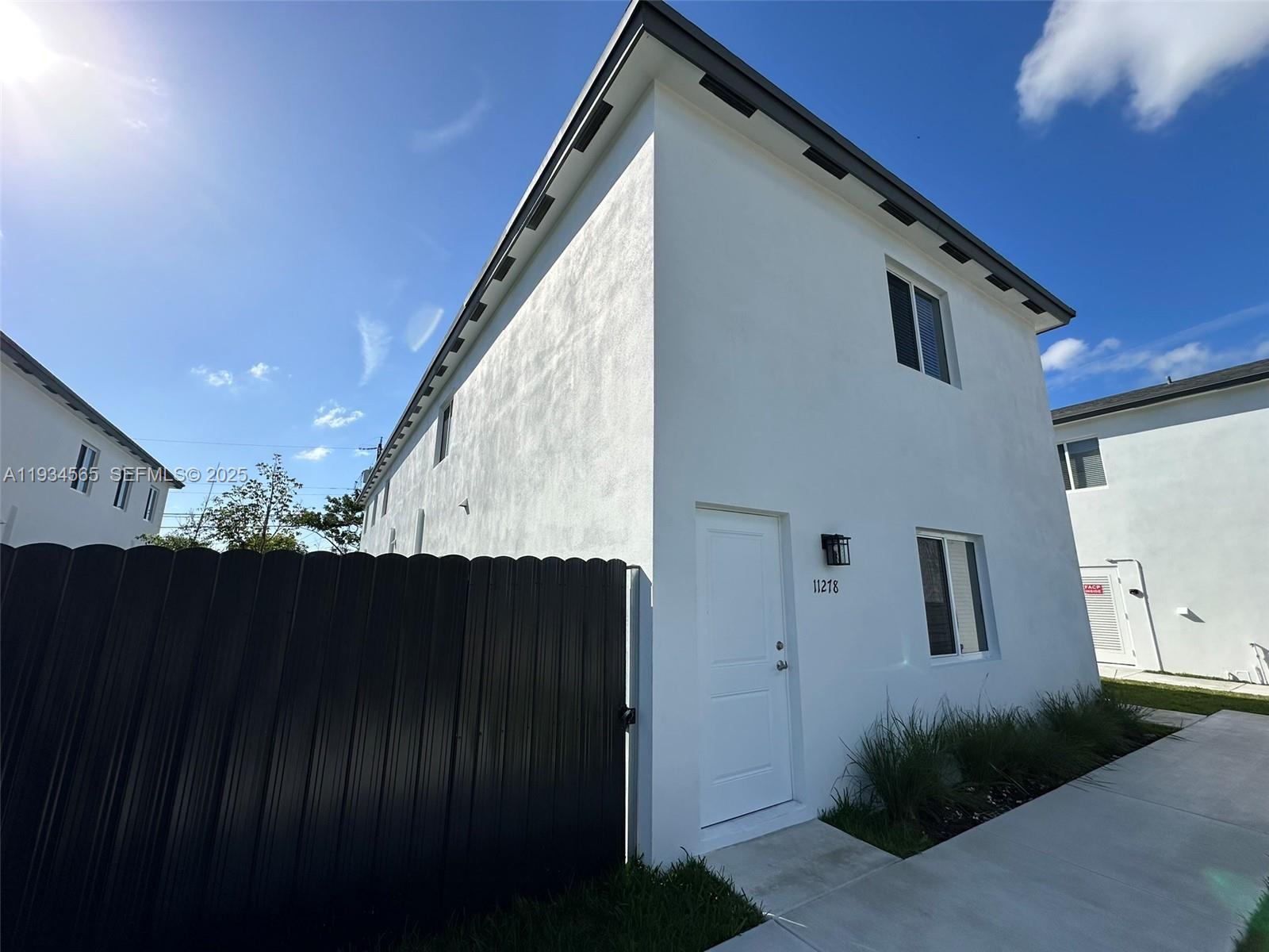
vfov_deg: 85.7
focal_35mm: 14
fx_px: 513
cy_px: 476
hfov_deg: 102.1
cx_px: 634
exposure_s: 1/3401
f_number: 2.2
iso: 50
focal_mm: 2.22
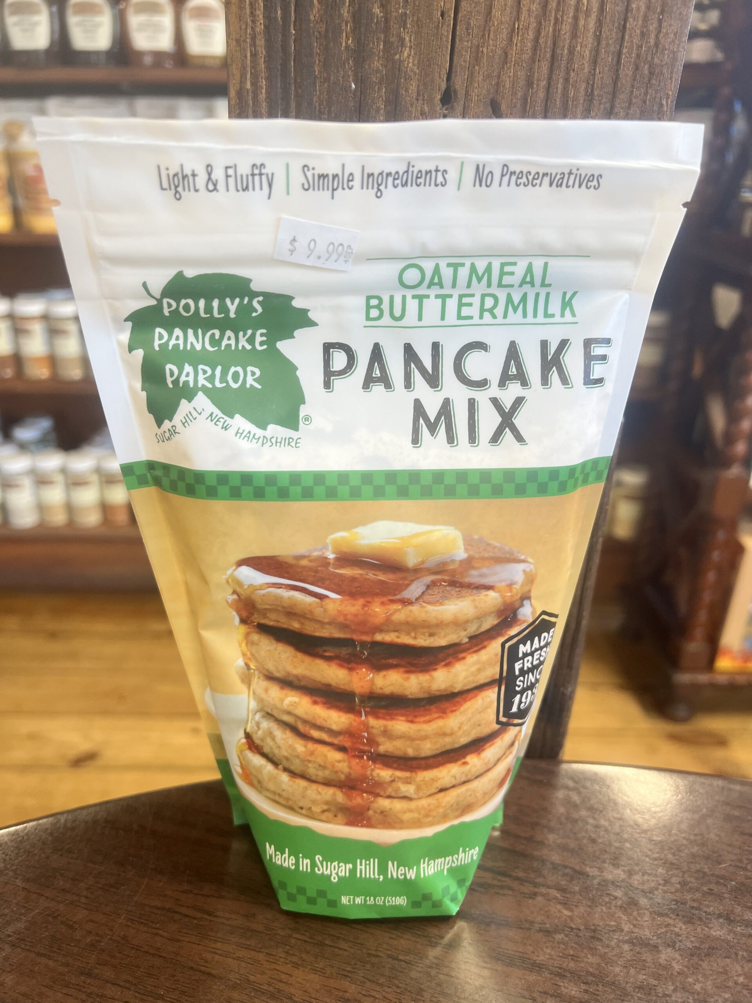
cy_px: 502
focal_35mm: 26
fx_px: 753
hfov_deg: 53.1
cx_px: 376
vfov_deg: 67.3
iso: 80
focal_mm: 5.7
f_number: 1.5
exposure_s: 1/60
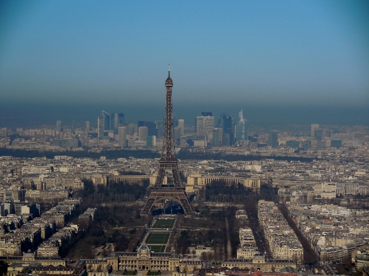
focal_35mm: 130
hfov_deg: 15.2
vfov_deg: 11.4
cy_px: 138
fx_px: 1385
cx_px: 184
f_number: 5.3
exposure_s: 1/2000
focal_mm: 23.4
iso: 125
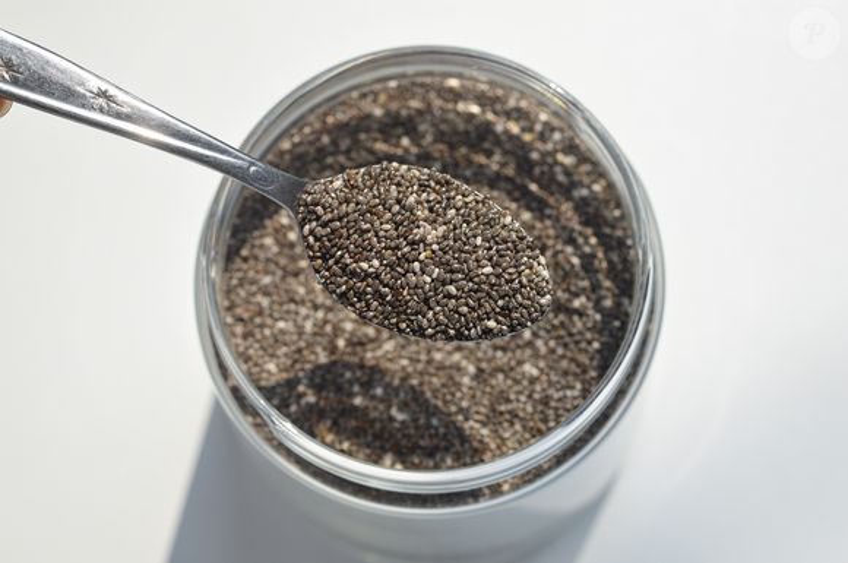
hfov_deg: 29.3
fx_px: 1623
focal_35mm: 69
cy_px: 282
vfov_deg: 19.7
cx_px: 424
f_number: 6.3
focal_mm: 46
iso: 200
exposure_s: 1/800
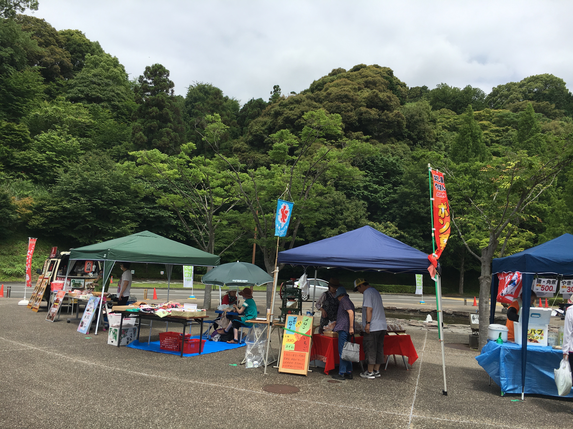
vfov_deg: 48.2
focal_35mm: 29
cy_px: 214
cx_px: 286
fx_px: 480
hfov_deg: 61.7
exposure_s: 1/1789
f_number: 2.2
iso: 25
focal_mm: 4.15
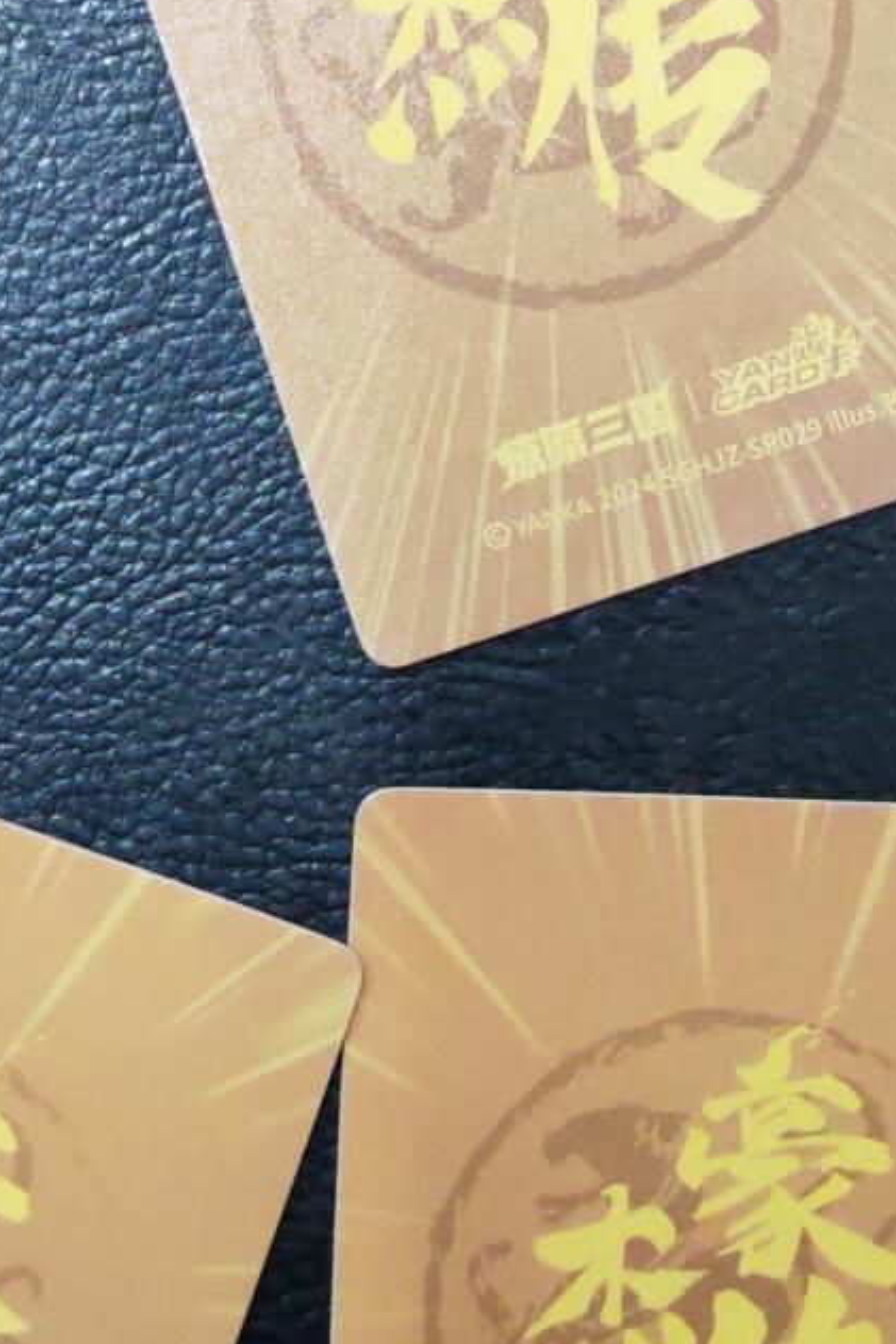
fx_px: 2988
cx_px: 538
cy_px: 164
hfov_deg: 17.0
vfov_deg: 24.7
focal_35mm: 80
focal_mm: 5.53
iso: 1000
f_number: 1.8
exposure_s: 1/100
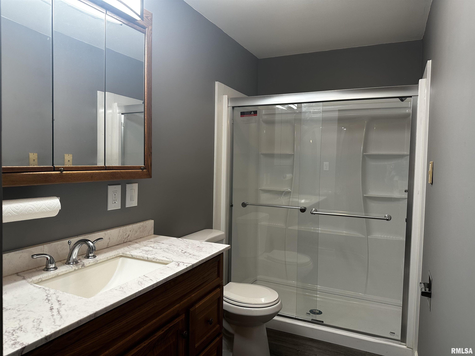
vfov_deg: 56.8
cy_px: 178
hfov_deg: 71.6
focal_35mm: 24
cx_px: 238
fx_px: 329
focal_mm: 6.86
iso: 125
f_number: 1.78
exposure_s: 1/60
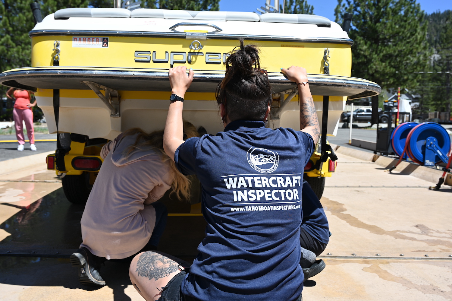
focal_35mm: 30
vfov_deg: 42.9
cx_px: 226
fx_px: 383
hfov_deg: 61.1
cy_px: 150
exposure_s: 1/320
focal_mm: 30.5
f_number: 6.3
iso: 100
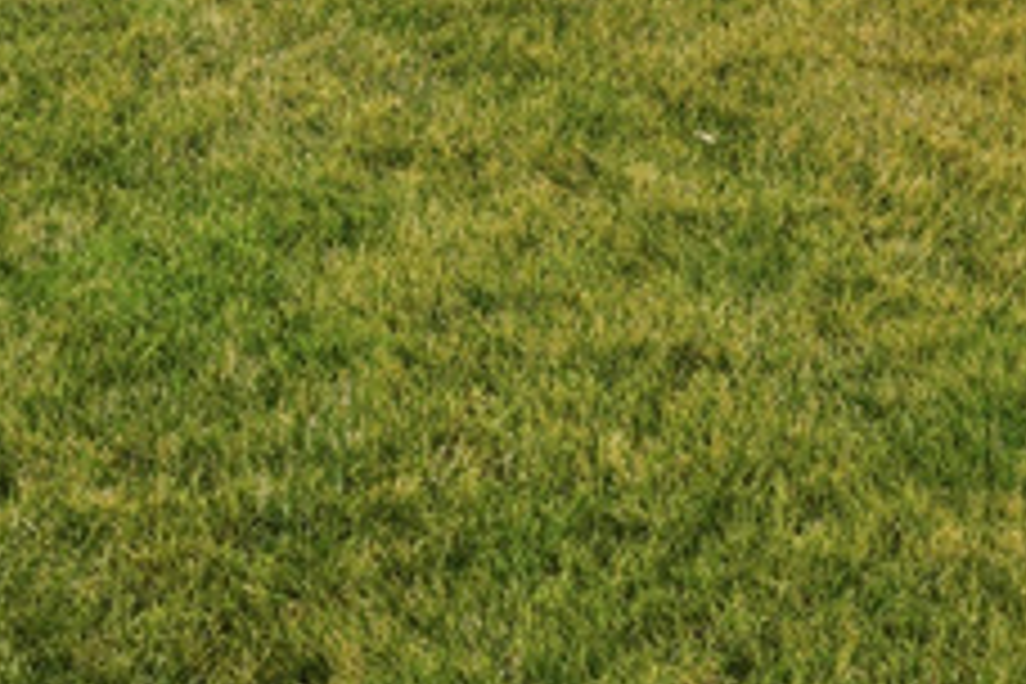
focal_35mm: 72
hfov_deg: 27.6
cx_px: 792
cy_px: -796
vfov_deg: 14.6
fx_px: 2052
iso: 250
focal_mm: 16
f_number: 9
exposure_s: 1/320
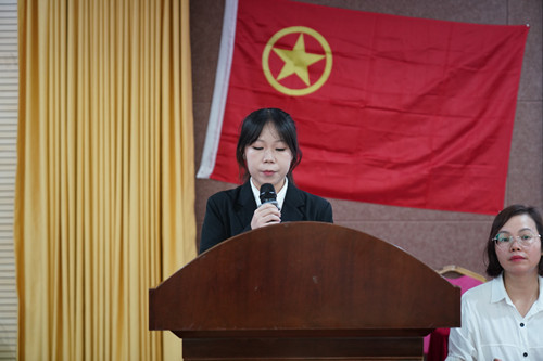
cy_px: 180
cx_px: 272
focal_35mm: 70
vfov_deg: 19.4
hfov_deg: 28.9
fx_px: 1055
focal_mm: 70
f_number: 2.8
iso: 1600
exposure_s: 1/80
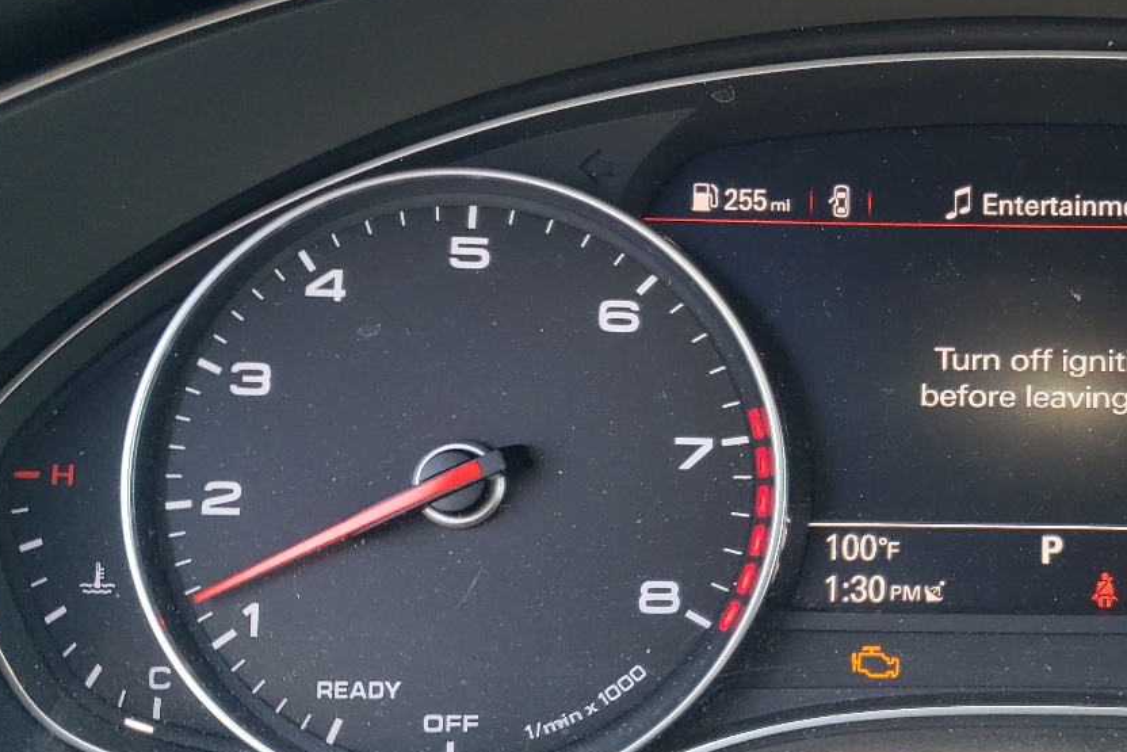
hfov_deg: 35.8
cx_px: 1020
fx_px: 1628
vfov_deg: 26.0
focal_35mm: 52
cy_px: 447
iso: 50
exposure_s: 1/130
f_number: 1.5
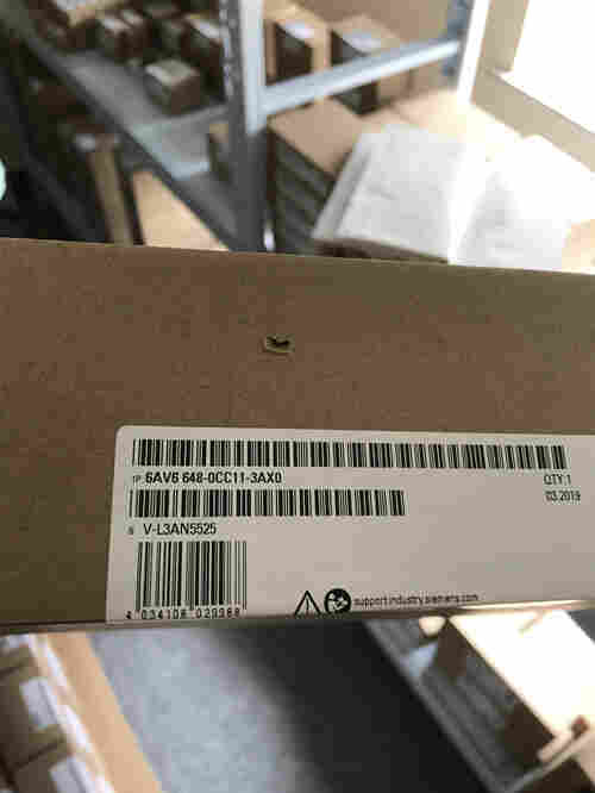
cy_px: 396
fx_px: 641
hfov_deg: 49.8
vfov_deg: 63.4
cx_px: 298
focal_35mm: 28
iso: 25
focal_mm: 3.99
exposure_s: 1/33
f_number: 1.8
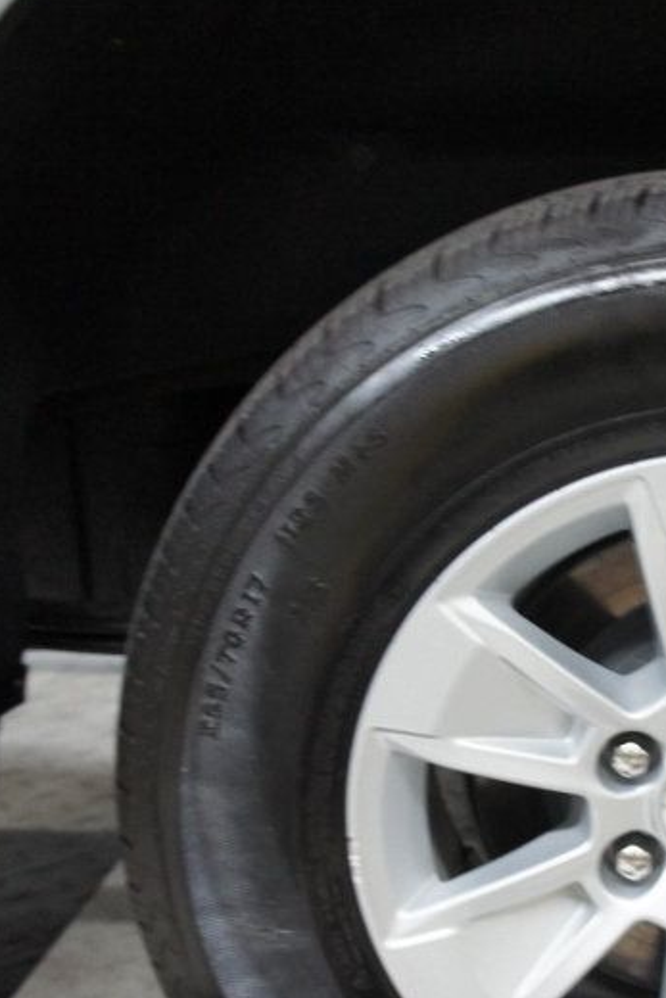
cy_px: 629
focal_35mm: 62
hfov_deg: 21.2
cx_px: 664
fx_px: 1719
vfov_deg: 32.2
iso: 1600
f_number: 4
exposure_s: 1/50
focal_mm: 21
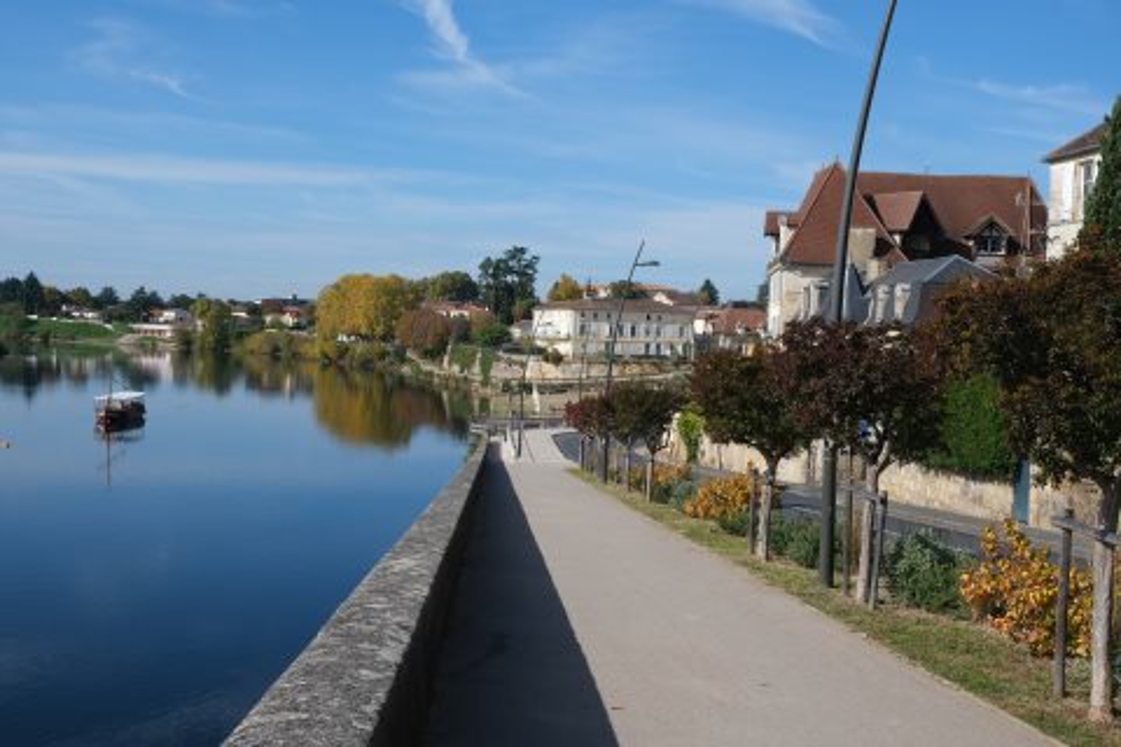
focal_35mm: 42
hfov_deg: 46.4
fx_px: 1308
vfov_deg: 31.9
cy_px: 374
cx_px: 560
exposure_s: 1/350
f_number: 8
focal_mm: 27.7
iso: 160
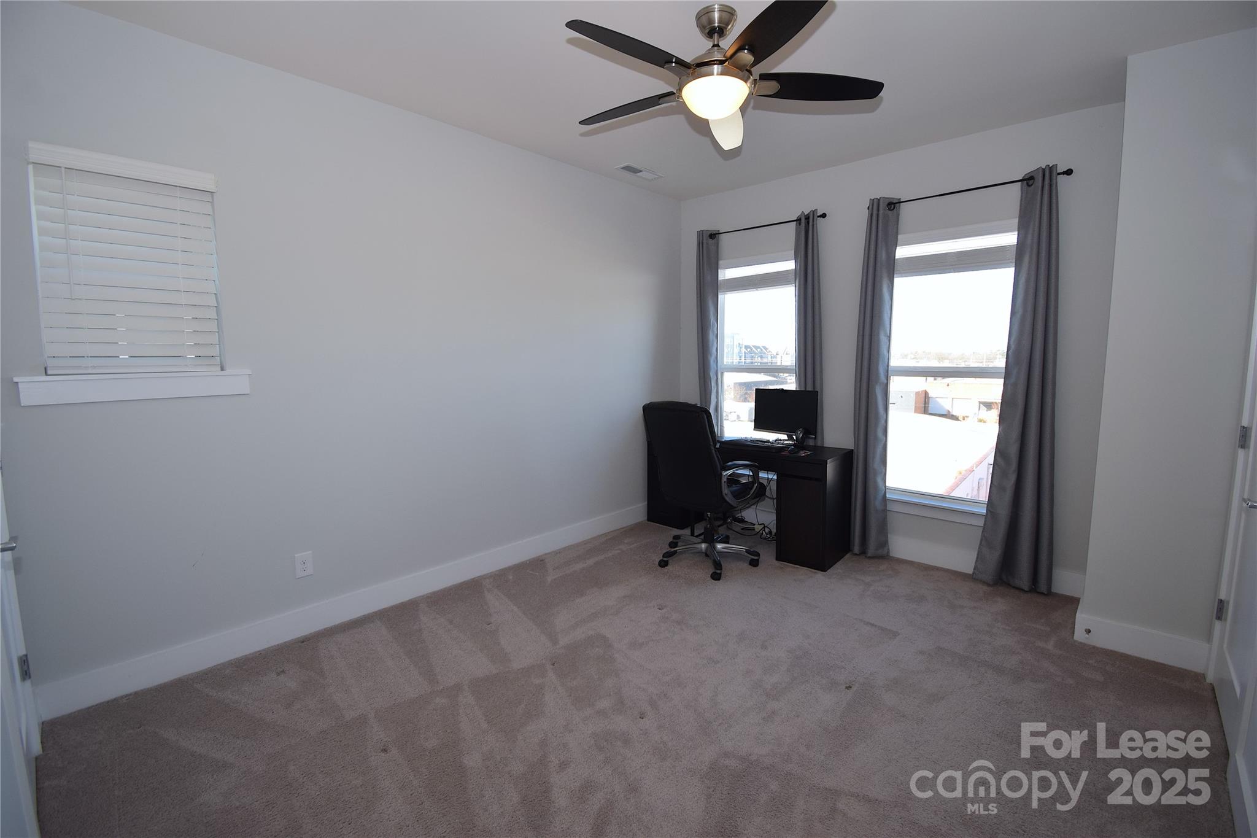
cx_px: 628
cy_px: 419
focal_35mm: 15
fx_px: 524
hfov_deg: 100.4
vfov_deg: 77.3
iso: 360
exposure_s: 1/125
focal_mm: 10
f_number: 5.6
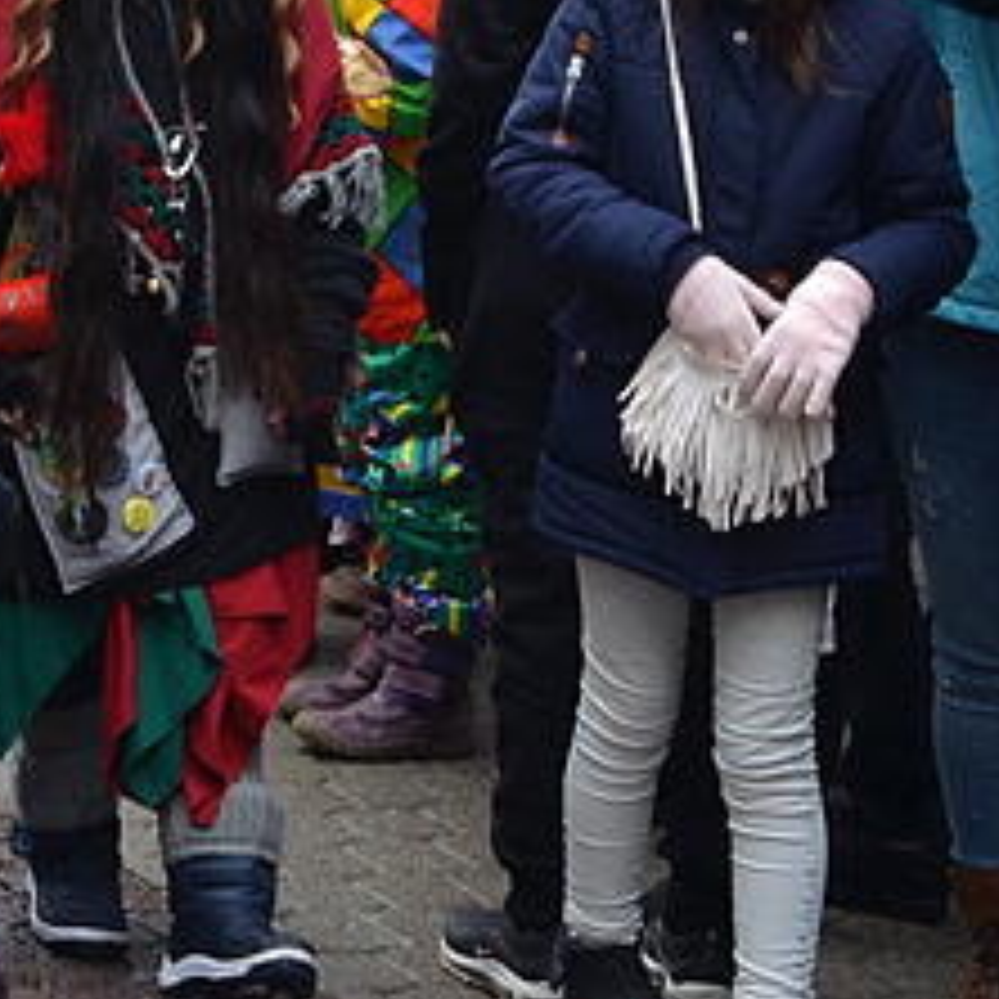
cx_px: -772
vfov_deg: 13.1
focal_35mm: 129
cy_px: -304
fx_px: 4212
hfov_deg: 12.4
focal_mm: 24
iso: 400
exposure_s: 1/125
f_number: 5.6
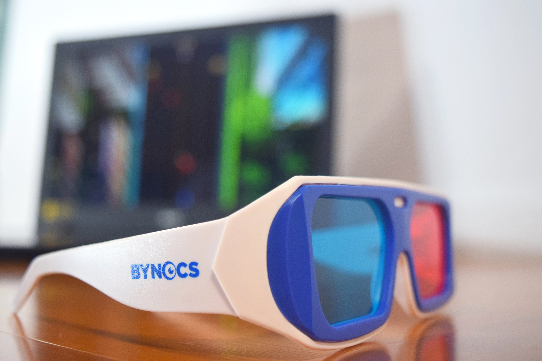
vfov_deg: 25.8
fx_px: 790
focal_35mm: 52
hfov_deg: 37.9
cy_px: 180
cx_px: 271
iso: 800
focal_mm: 35
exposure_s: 1/50
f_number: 4.5
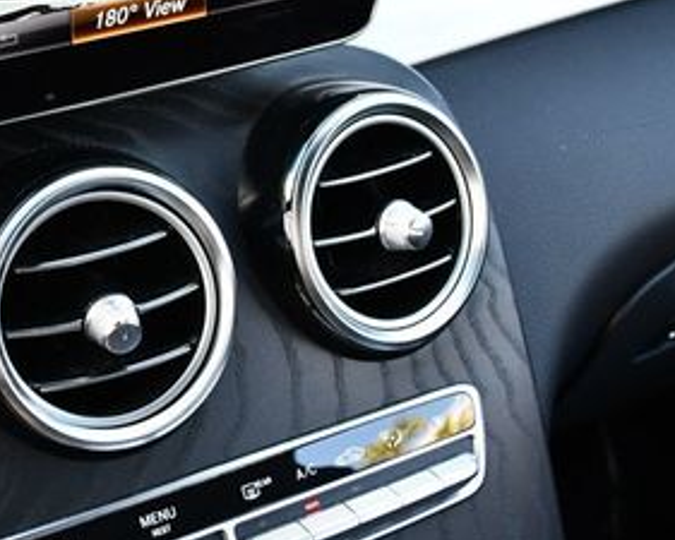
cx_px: 31
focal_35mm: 77
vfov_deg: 19.6
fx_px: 1539
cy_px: 67
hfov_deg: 23.9
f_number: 3.5
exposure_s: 1/250
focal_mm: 18
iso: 800
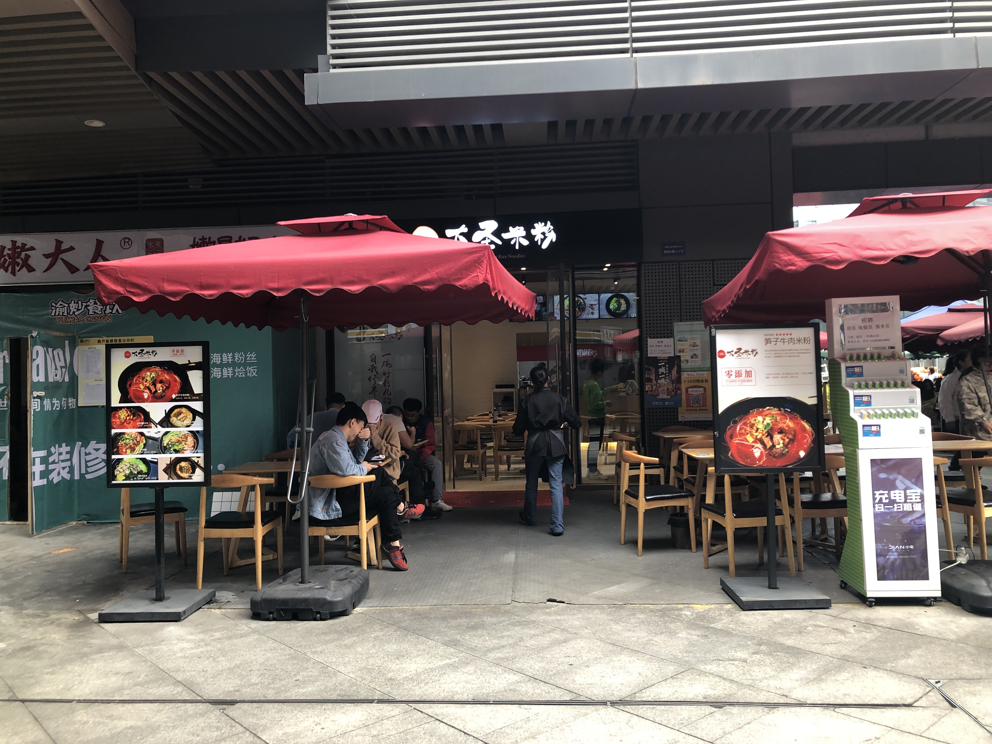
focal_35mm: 28
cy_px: 372
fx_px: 802
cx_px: 496
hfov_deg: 63.4
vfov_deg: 49.7
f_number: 1.8
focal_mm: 3.99
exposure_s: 1/50
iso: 32
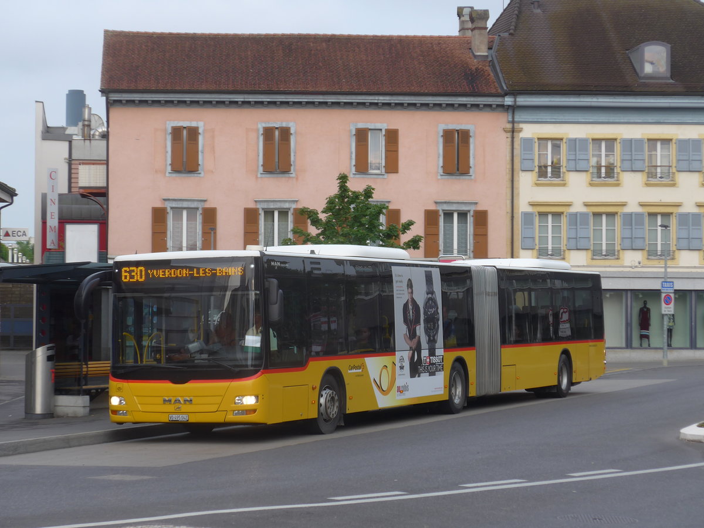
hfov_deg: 20.2
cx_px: 352
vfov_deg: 15.2
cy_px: 264
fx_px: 1973
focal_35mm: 97
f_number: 4.7
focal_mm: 19.2
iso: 80
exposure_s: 1/80
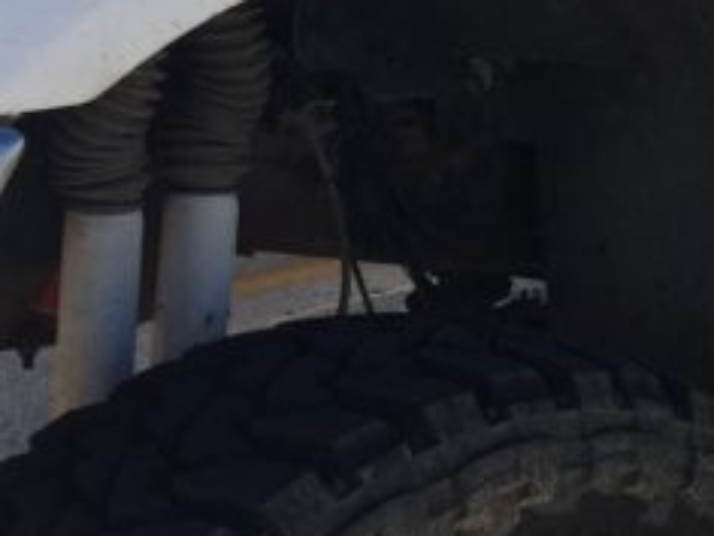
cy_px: 18
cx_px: 1355
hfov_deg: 13.7
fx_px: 2599
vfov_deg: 11.7
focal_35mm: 126
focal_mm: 4.15
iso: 32
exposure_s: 1/1522
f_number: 2.2
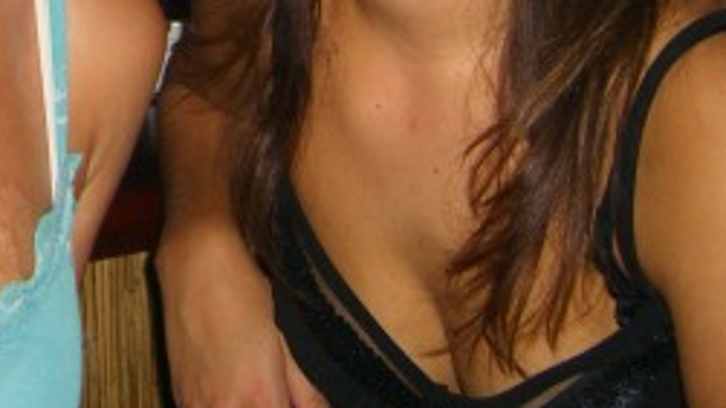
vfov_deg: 11.7
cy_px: -194
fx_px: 1905
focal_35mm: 99
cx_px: -52
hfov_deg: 20.6
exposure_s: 1/60
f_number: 2.8
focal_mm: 7.9
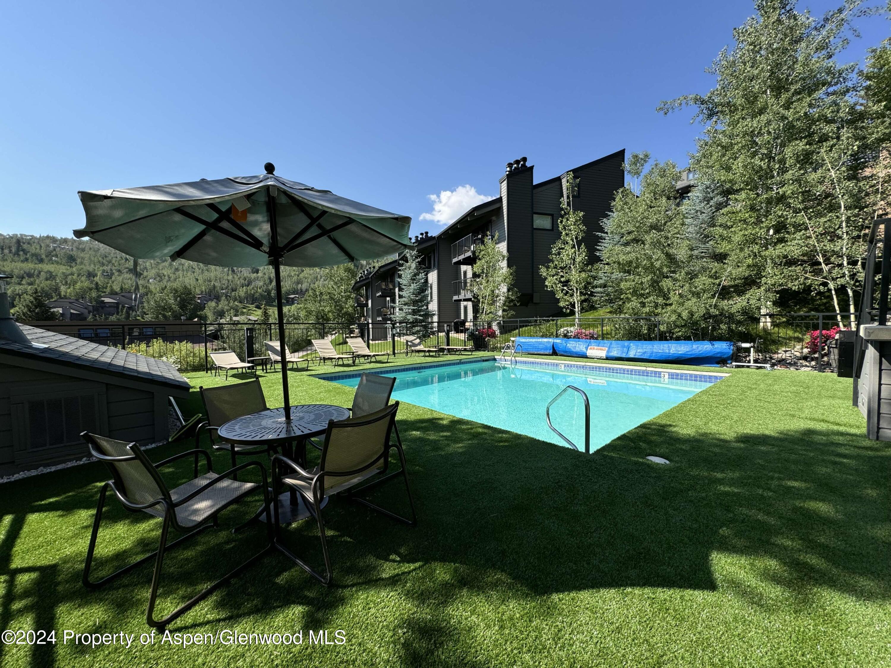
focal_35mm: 14
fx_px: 360
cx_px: 446
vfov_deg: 85.7
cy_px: 334
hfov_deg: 102.1
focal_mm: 2.22
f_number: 2.2
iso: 50
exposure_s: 1/1198
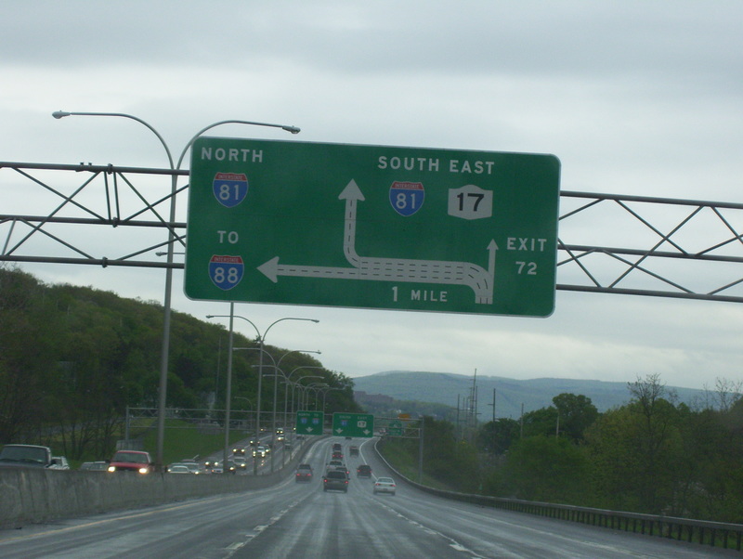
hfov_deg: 18.2
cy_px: 280
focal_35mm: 108
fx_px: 2321
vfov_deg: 13.7
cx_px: 372
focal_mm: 18
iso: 250
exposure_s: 1/250
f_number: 4.6
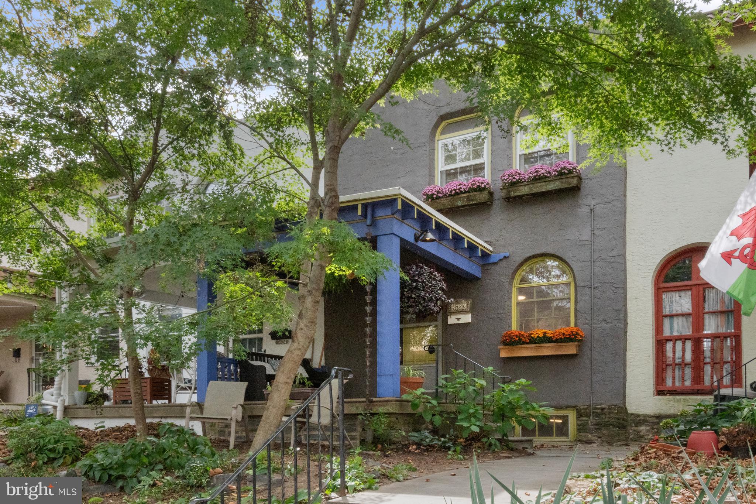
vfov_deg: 43.6
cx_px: 378
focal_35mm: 30
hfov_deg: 61.9
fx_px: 630
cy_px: 252
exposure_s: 1/30
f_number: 20
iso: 1250
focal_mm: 20
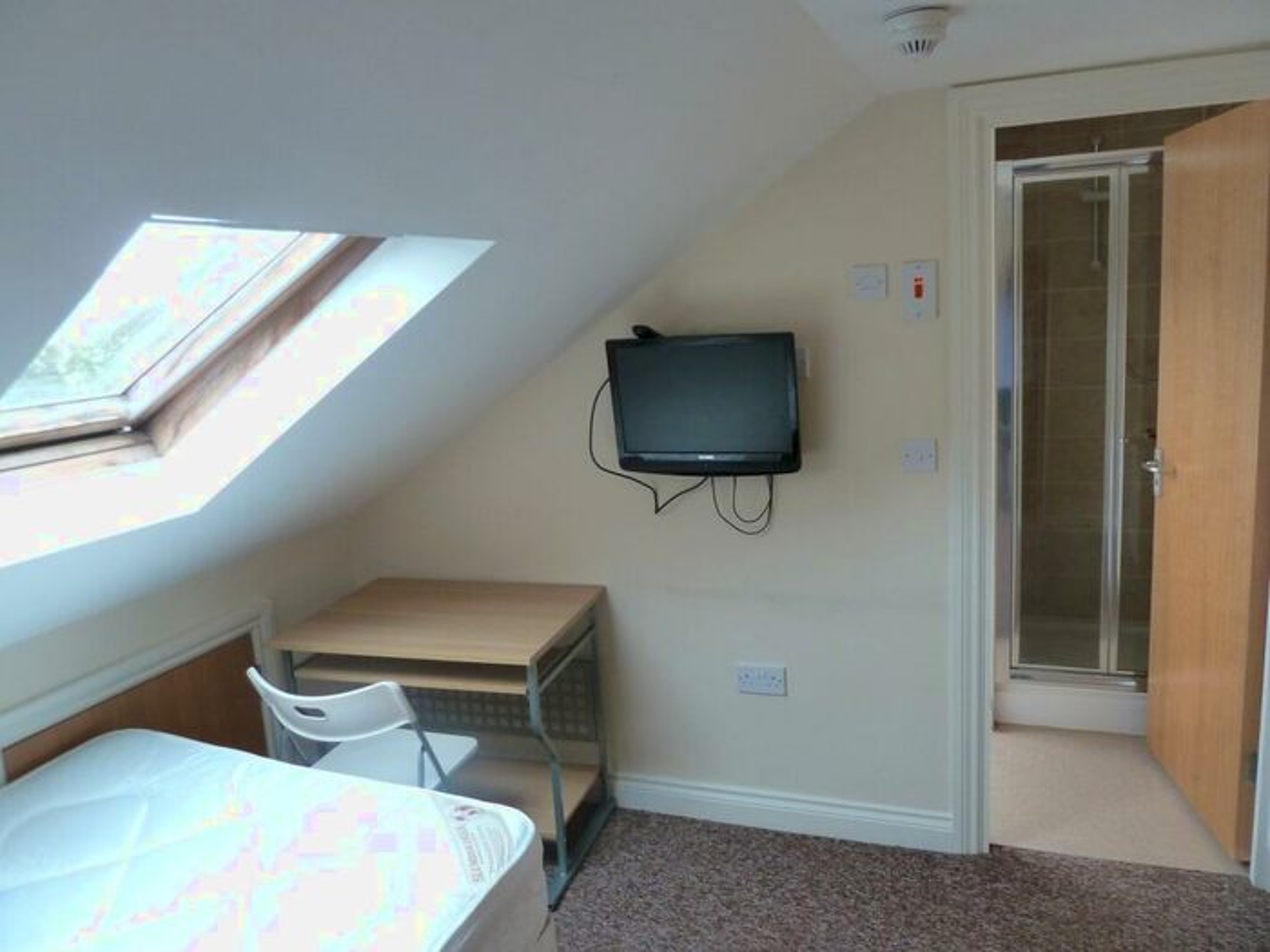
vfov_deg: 54.9
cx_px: 635
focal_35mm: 25
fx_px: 917
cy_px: 476
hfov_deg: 69.4
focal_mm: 4.1
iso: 250
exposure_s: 1/30
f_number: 3.3
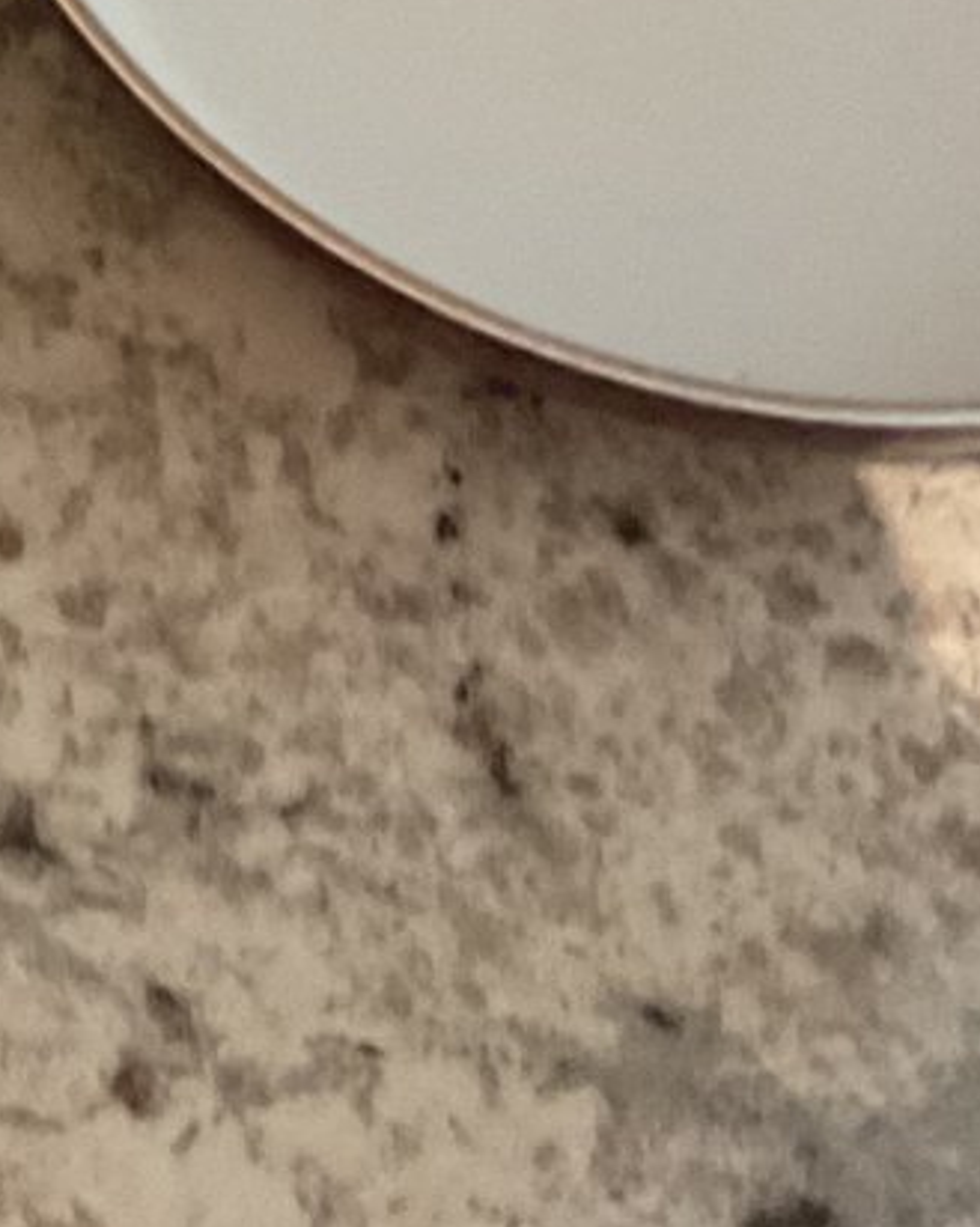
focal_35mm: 104
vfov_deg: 17.2
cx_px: -579
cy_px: -451
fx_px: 3775
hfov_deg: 13.7
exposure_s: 1/30
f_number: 1.8
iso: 400
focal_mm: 3
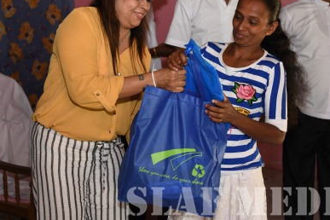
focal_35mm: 62
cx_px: 148
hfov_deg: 32.4
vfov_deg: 21.8
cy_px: 78
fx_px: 568
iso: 1000
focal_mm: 40
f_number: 4.5
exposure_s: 1/160
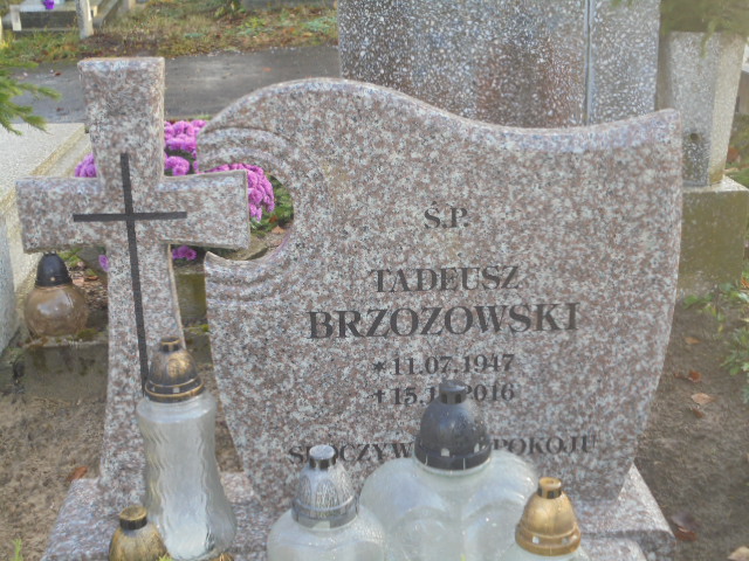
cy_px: 280
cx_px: 374
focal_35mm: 49
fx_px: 1060
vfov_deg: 29.7
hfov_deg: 38.9
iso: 100
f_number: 4.8
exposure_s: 1/40
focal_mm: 8.9
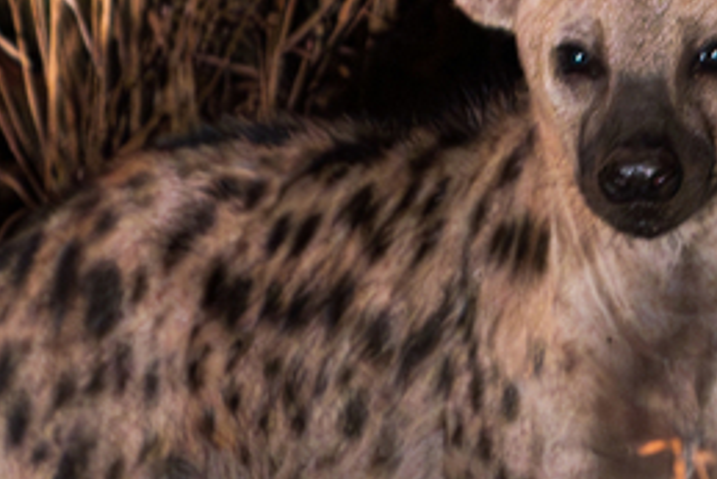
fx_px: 17954
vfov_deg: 1.5
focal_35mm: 901
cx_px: 670
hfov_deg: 2.3
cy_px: 260
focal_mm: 205
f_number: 7.1
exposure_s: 1/8
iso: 2500
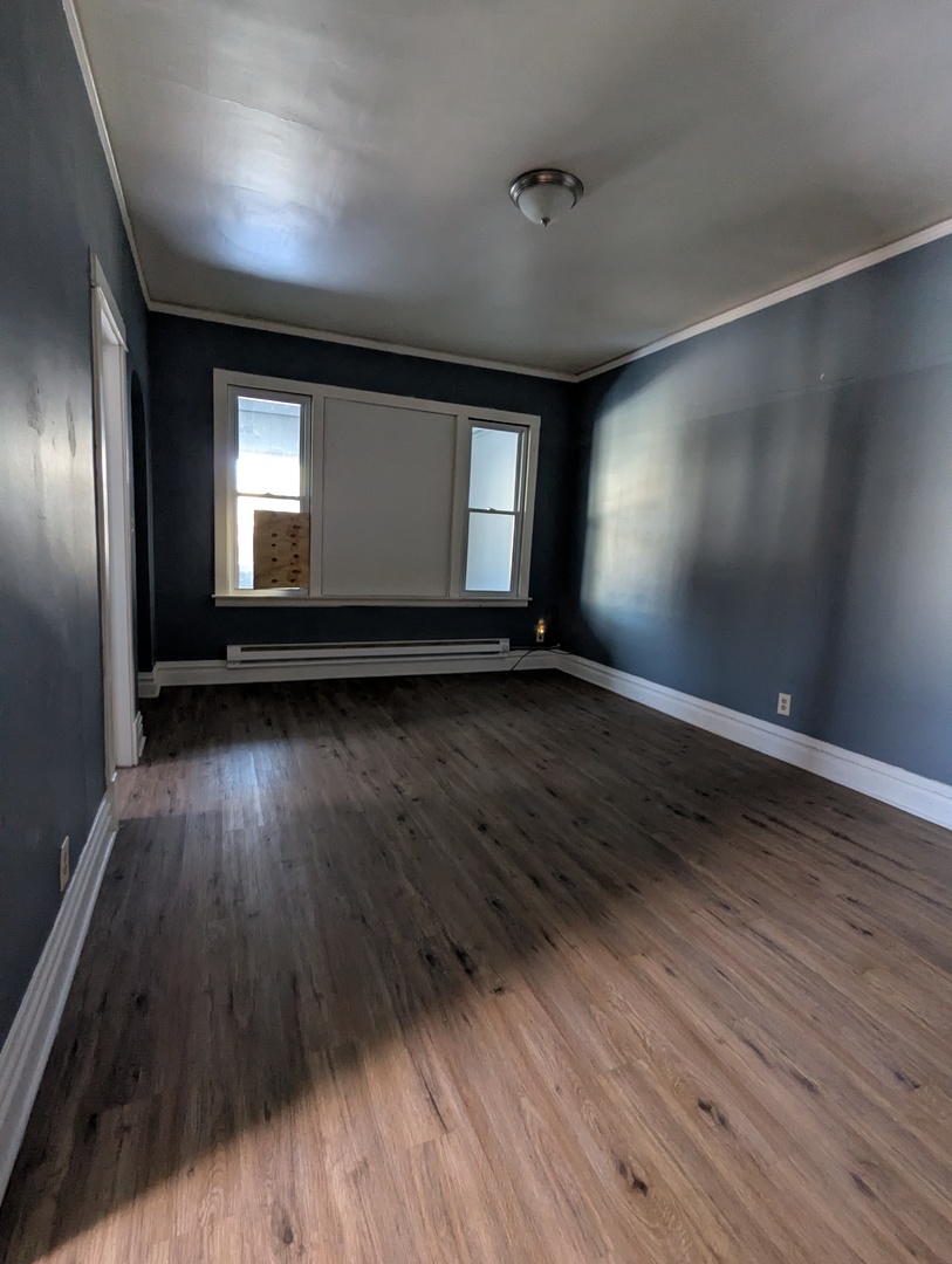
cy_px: 632
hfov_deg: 78.2
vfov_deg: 94.4
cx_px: 476
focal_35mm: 16
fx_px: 585
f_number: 2.2
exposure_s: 1/24
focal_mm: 2.35
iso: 246
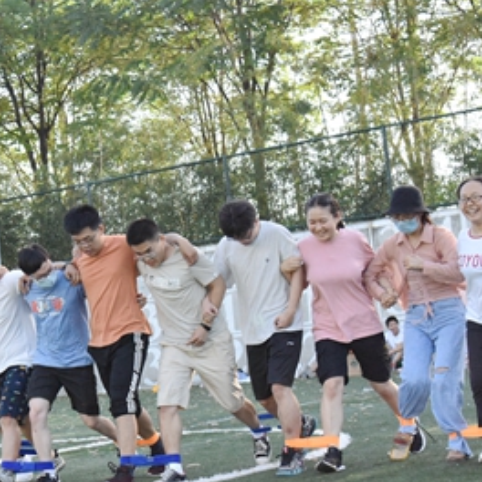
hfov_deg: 19.2
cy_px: 349
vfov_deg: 19.4
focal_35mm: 89
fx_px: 1402
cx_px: 58
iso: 6400
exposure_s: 1/4000
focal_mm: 46
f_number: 5
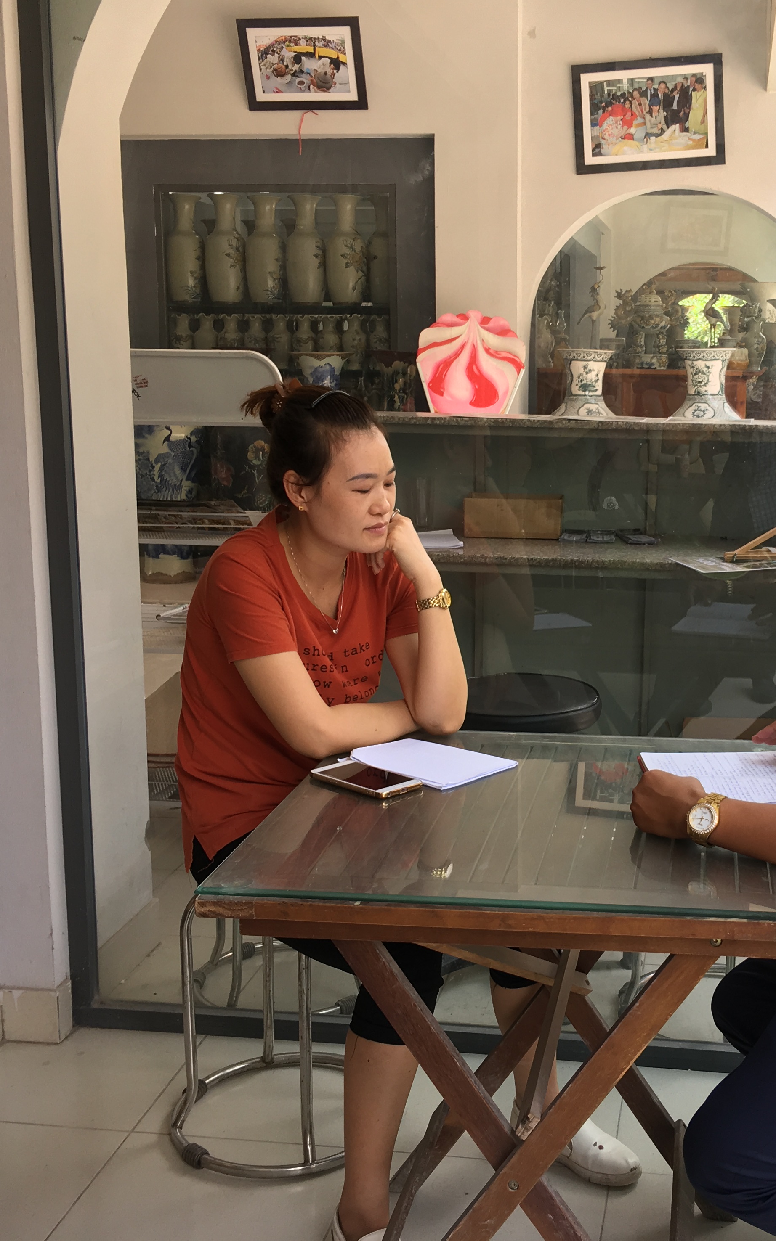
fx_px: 1421
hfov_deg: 30.1
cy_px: 626
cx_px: 566
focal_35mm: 42
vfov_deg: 47.2
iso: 25
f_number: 2.2
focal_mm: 4.15
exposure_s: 1/109
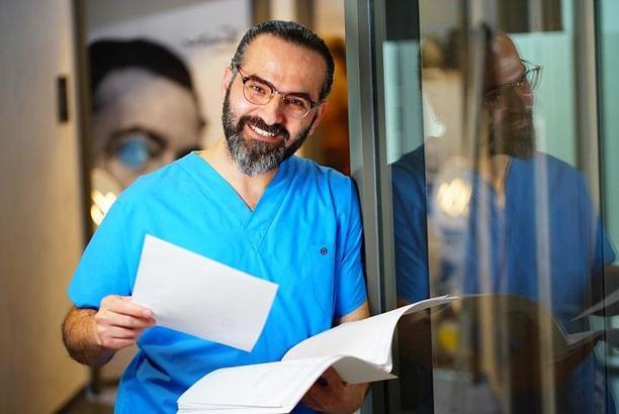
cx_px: 310
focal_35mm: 90
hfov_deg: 22.6
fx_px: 1550
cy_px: 207
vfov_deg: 15.2
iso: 1600
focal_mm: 90
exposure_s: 1/500
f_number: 2.8
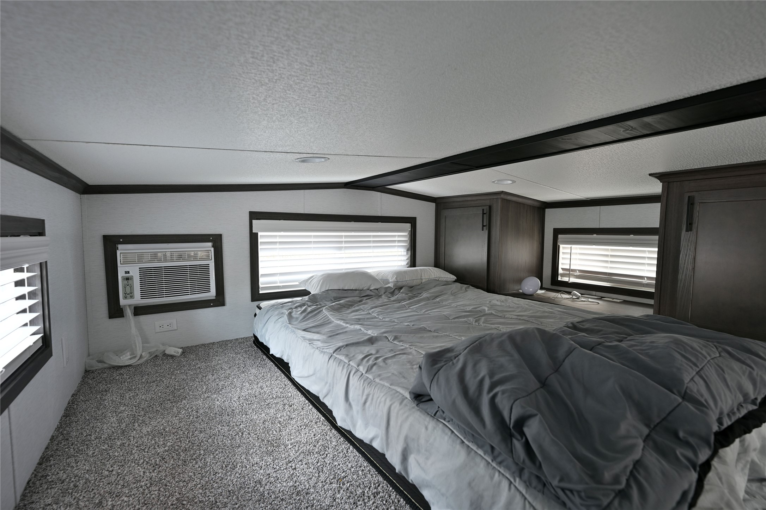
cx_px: 383
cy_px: 255
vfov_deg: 73.7
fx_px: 340
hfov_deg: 96.7
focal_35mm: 16
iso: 200
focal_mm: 16
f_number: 5.6
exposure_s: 1/3
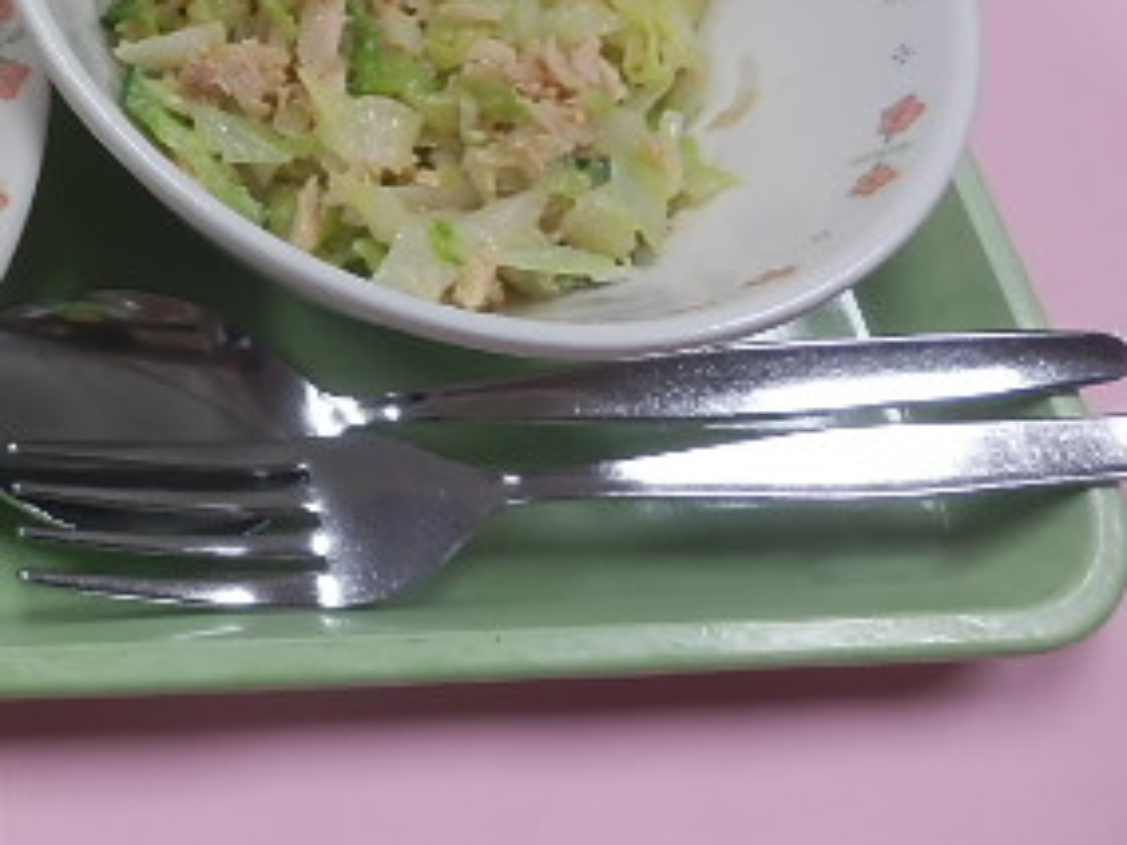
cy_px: 40
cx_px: -127
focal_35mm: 54
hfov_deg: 31.4
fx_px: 1758
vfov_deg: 25.9
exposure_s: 1/50
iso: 80
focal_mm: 4.2
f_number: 3
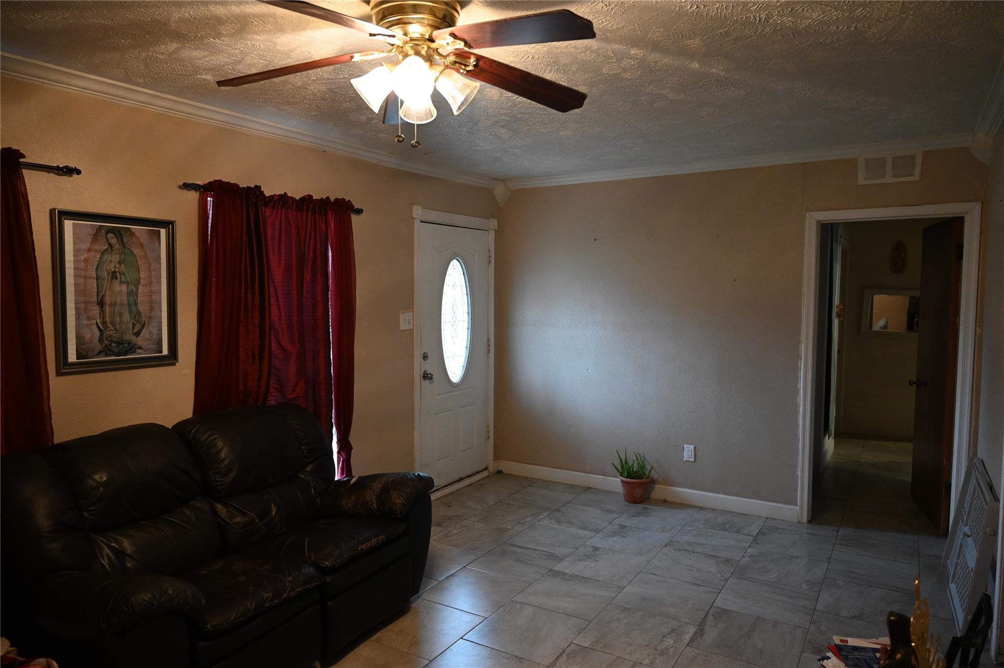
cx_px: 502
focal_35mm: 24
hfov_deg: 73.8
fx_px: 669
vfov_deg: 53.1
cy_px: 334
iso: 3200
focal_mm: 24
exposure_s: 1/125
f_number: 4
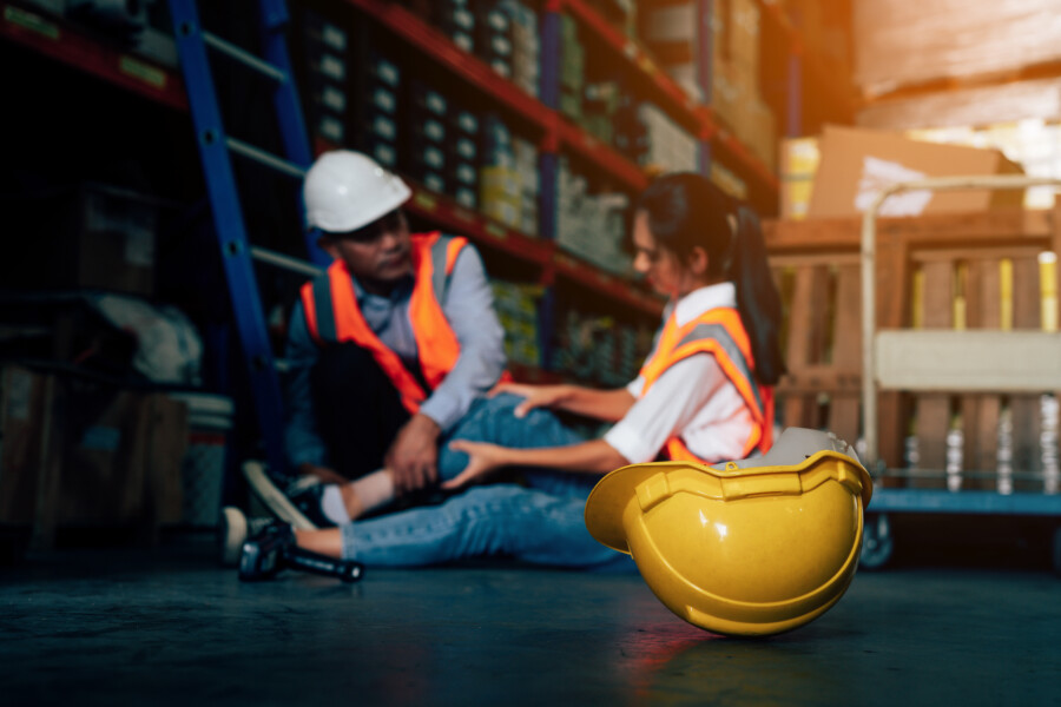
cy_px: 354
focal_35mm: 50
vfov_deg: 27.0
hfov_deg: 39.6
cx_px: 530
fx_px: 1473
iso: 200
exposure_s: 1/80
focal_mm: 50
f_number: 2.8
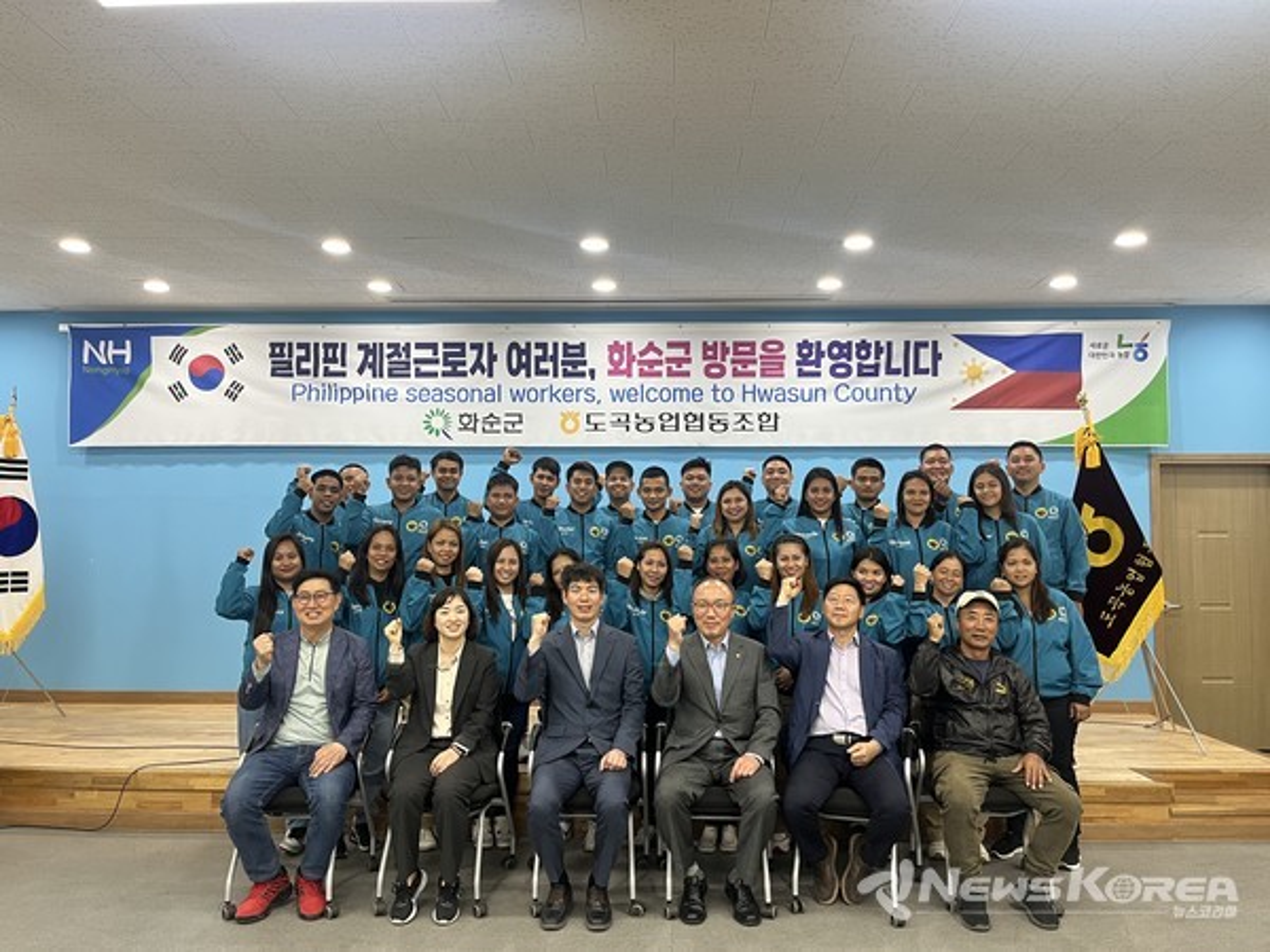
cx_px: 635
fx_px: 954
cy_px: 476
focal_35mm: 26
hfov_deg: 67.3
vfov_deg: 53.1
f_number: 1.6
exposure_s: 1/60
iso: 100
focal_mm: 5.1
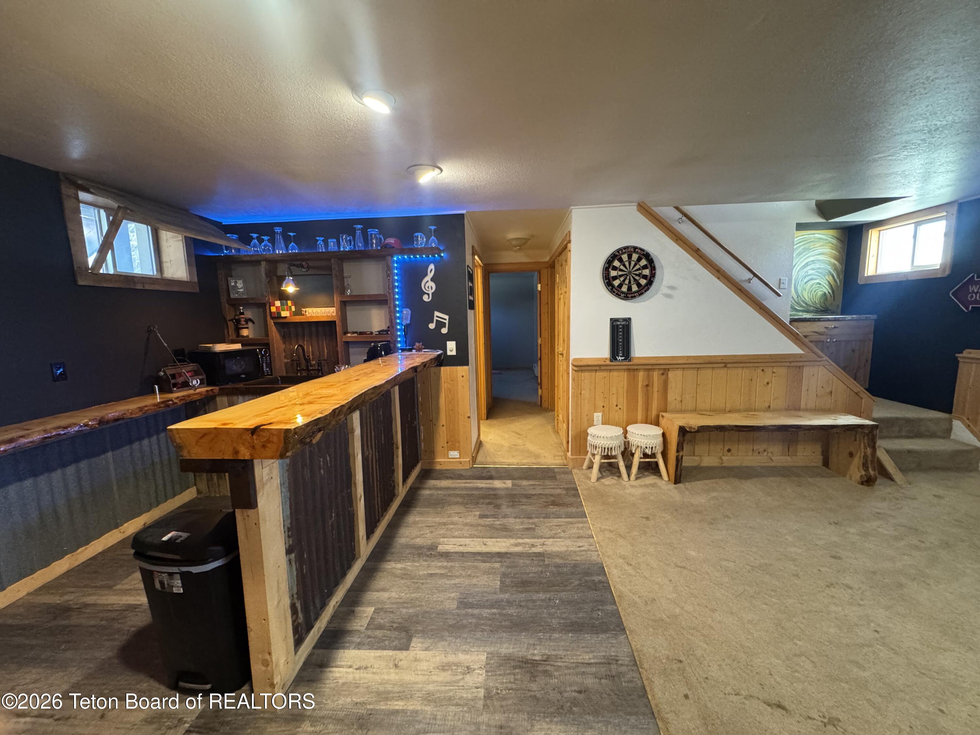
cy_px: 368
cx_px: 490
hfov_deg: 102.1
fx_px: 396
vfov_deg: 85.7
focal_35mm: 14
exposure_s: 1/60
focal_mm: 2.22
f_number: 2.2
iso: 640
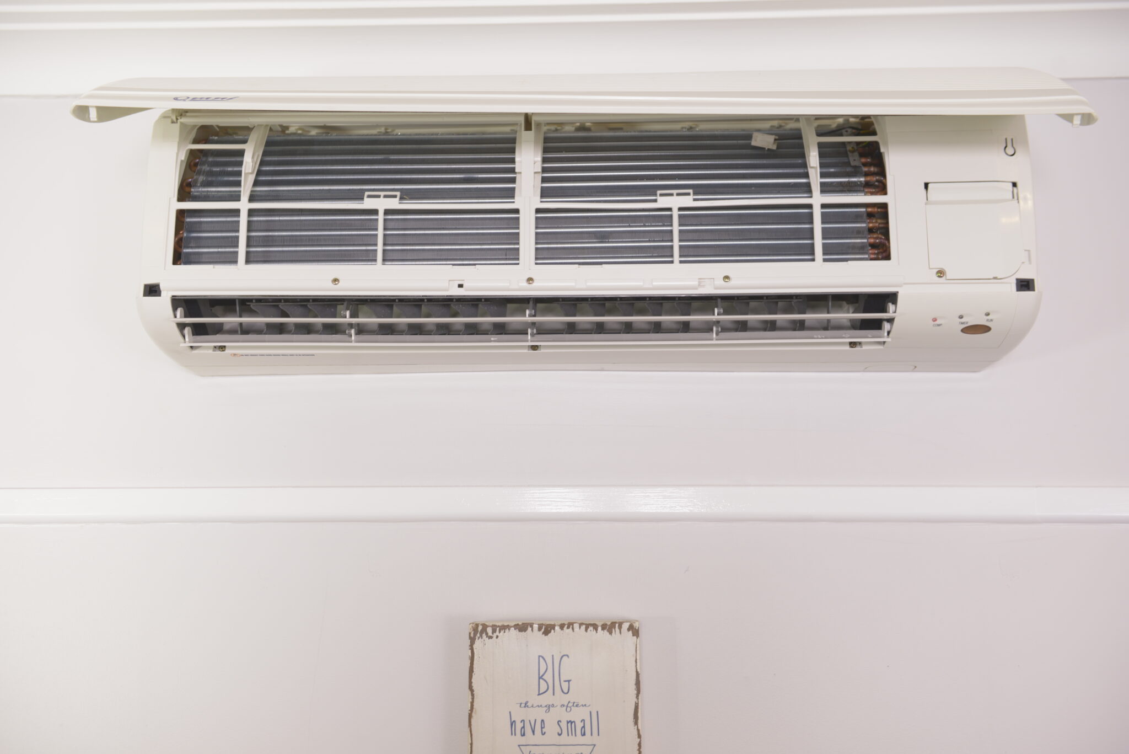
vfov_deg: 36.9
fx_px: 1129
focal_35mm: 36
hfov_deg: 53.1
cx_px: 564
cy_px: 377
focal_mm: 36
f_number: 3.5
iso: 400
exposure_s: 1/50
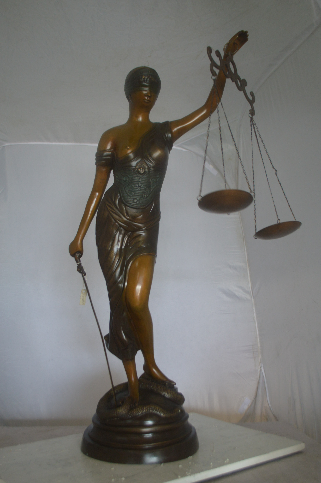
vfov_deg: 53.2
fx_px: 482
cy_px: 242
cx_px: 160
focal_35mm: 36
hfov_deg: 36.8
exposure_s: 1/60
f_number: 4
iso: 560
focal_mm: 24
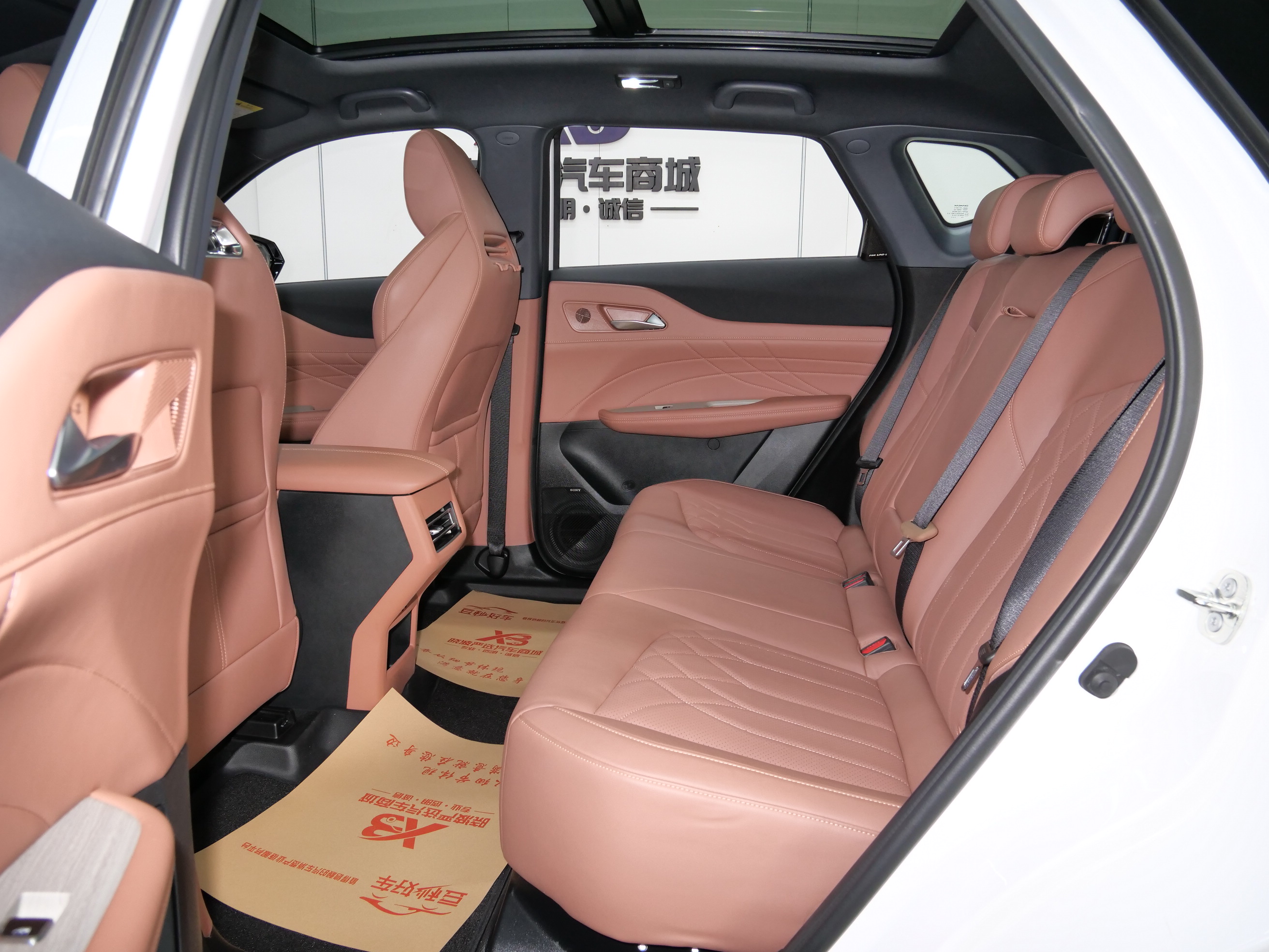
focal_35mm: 24
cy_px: 476
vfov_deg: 56.8
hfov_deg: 71.6
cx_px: 634
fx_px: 880
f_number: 5
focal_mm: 12
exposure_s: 1/30
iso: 800
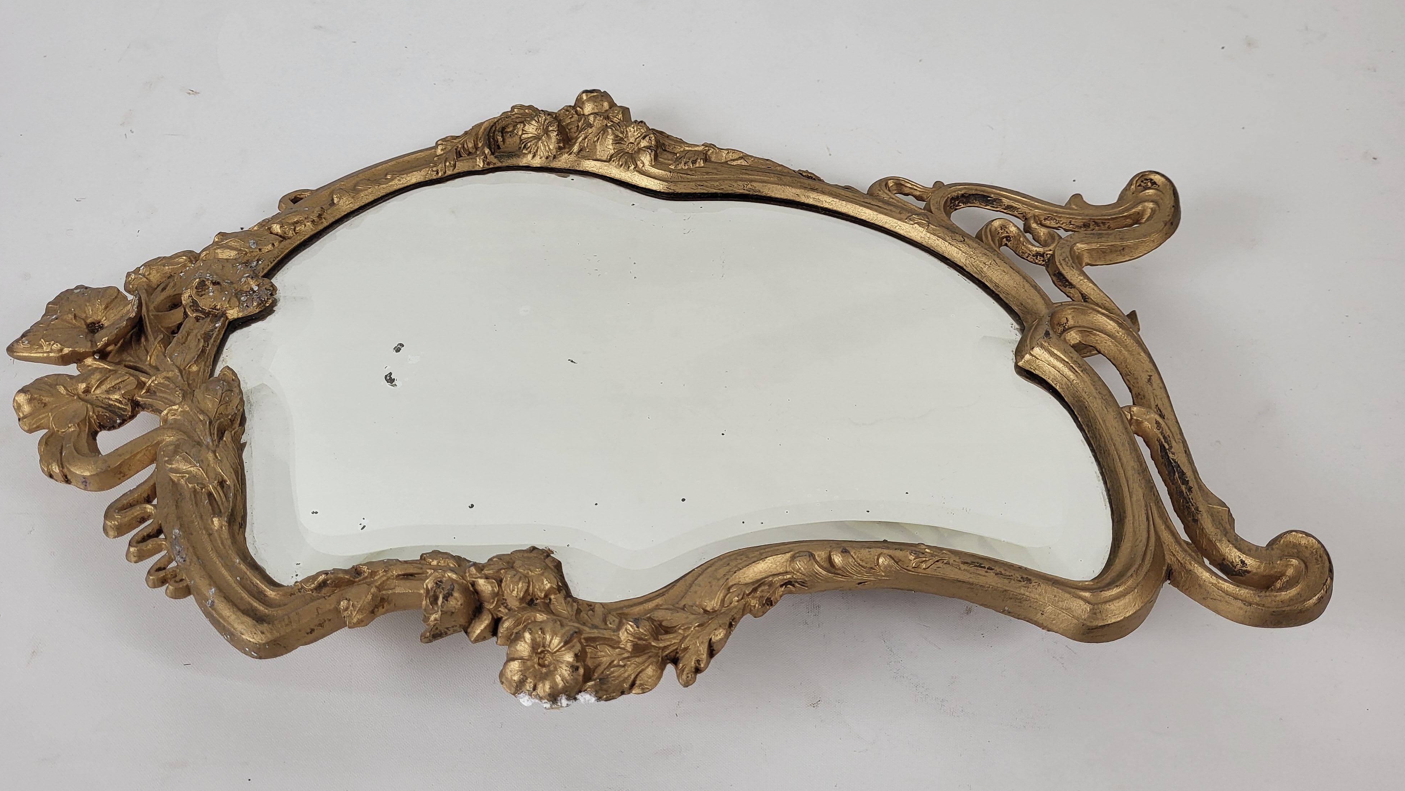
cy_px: 385
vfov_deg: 40.2
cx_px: 693
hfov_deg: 66.1
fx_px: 1080
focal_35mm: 29
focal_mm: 5.4
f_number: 1.8
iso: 200
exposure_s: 1/100
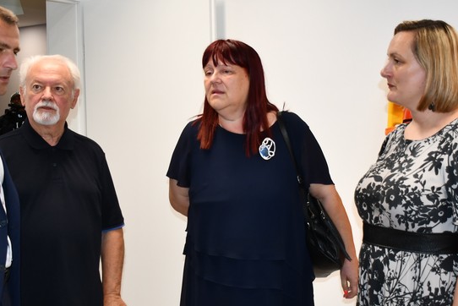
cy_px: 153
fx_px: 649
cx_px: 215
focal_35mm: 51
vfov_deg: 26.5
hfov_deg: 38.8
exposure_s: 1/125
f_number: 3.5
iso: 400
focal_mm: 18
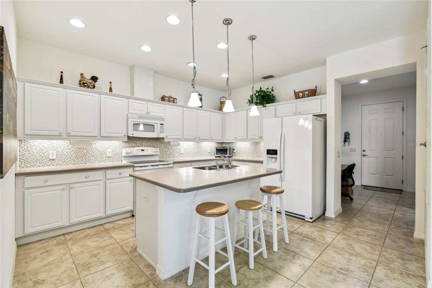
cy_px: 144
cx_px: 216
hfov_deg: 100.4
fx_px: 180
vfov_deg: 77.3
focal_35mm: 15
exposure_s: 1/13
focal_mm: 10
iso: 100
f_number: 7.1
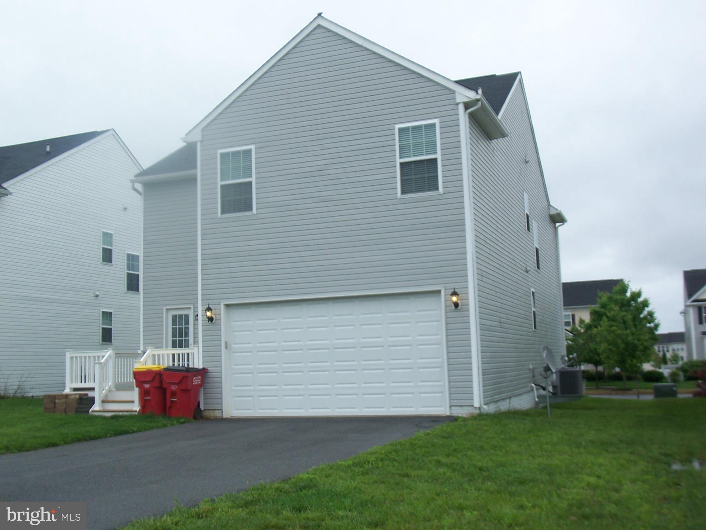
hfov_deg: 47.9
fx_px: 796
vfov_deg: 36.8
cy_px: 265
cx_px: 353
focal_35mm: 39
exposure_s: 1/160
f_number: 3.9
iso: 64
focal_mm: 6.4
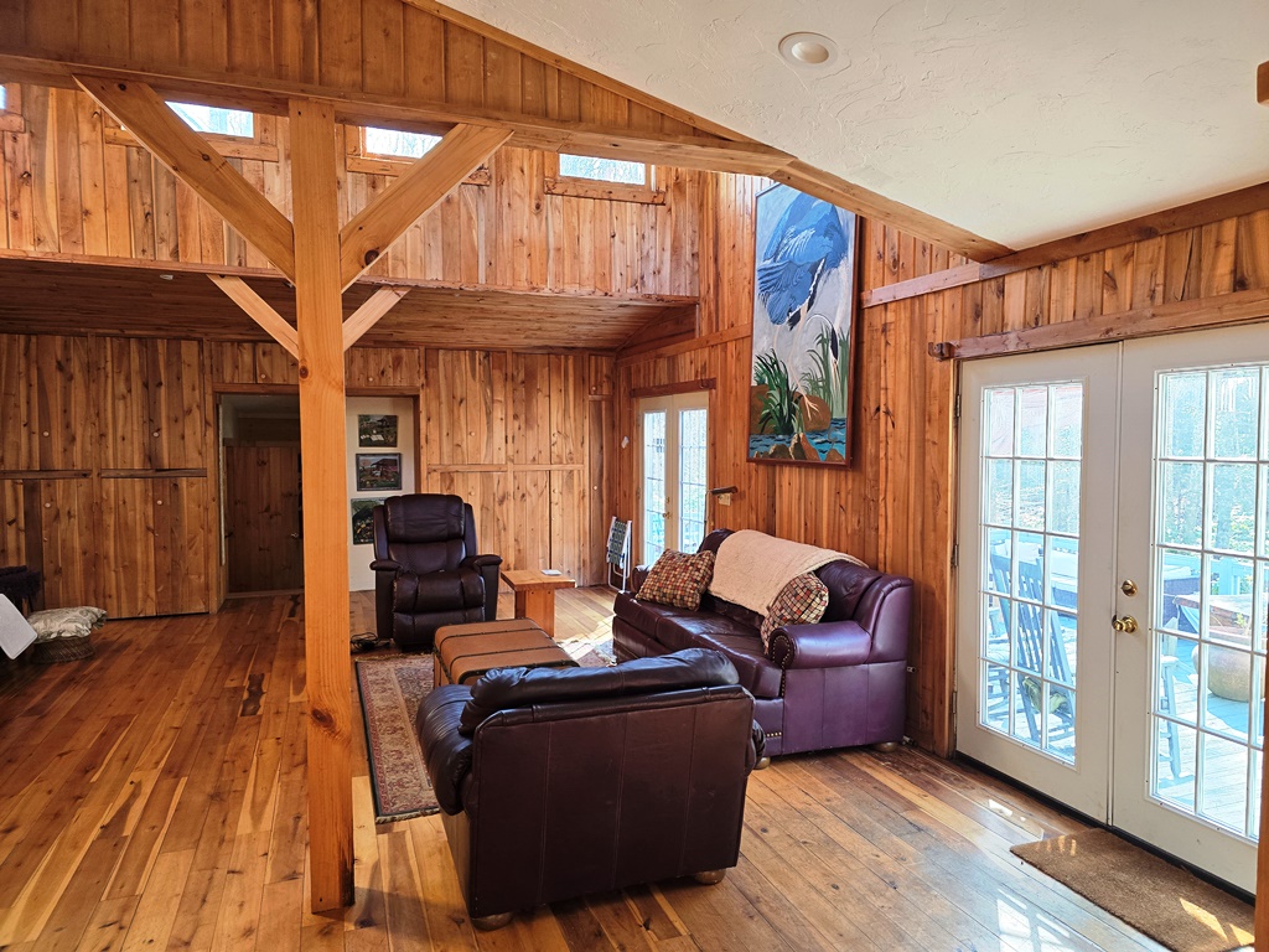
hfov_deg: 73.9
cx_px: 634
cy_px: 476
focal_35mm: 23
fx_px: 843
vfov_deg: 58.9
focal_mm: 6.3
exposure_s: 1/120
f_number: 1.7
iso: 200
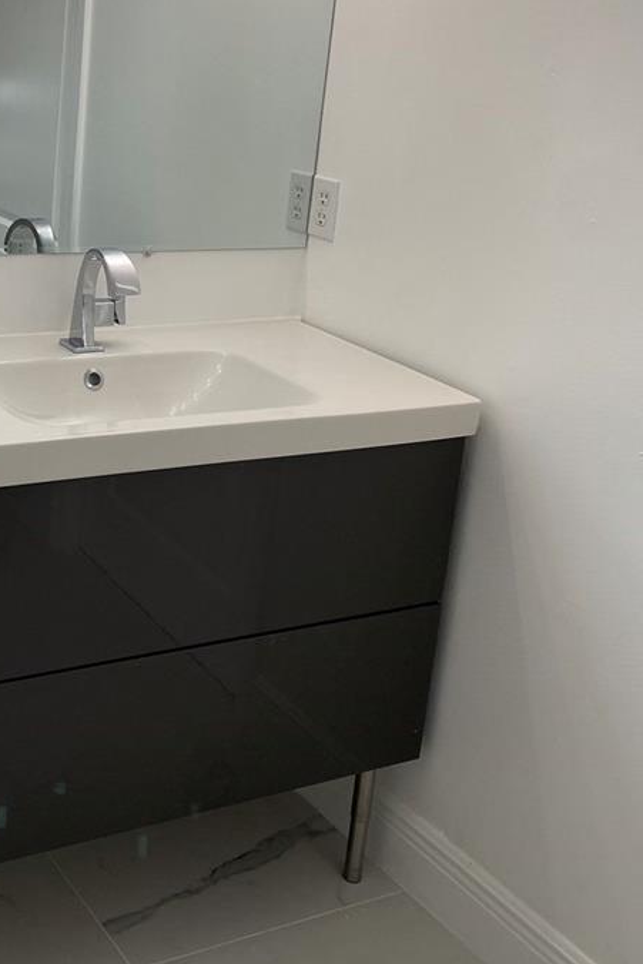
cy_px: 258
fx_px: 1285
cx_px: 30
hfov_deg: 26.8
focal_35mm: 48
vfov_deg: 40.1
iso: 40
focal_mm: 4.25
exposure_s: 1/120
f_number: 1.8
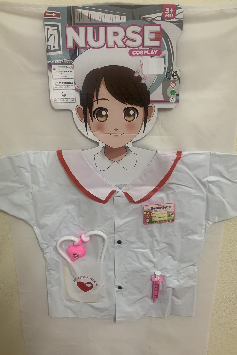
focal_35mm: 28
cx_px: 120
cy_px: 182
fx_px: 276
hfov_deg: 46.4
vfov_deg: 65.5
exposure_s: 1/50
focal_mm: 4.25
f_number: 1.8
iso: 320
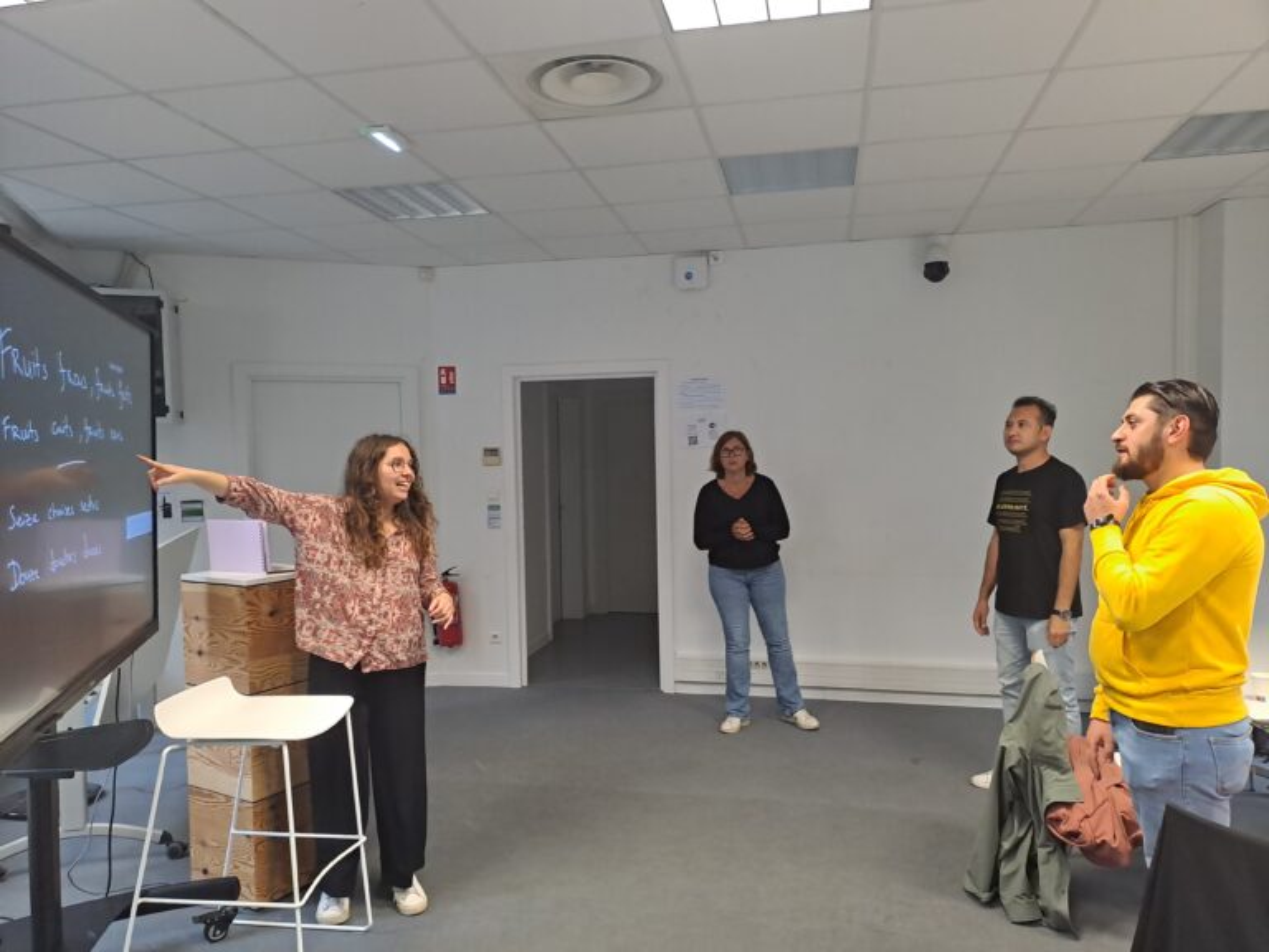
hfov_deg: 69.4
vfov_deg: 54.9
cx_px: 634
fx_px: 916
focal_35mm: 25
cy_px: 476
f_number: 1.8
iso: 320
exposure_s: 1/50
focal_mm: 4.65
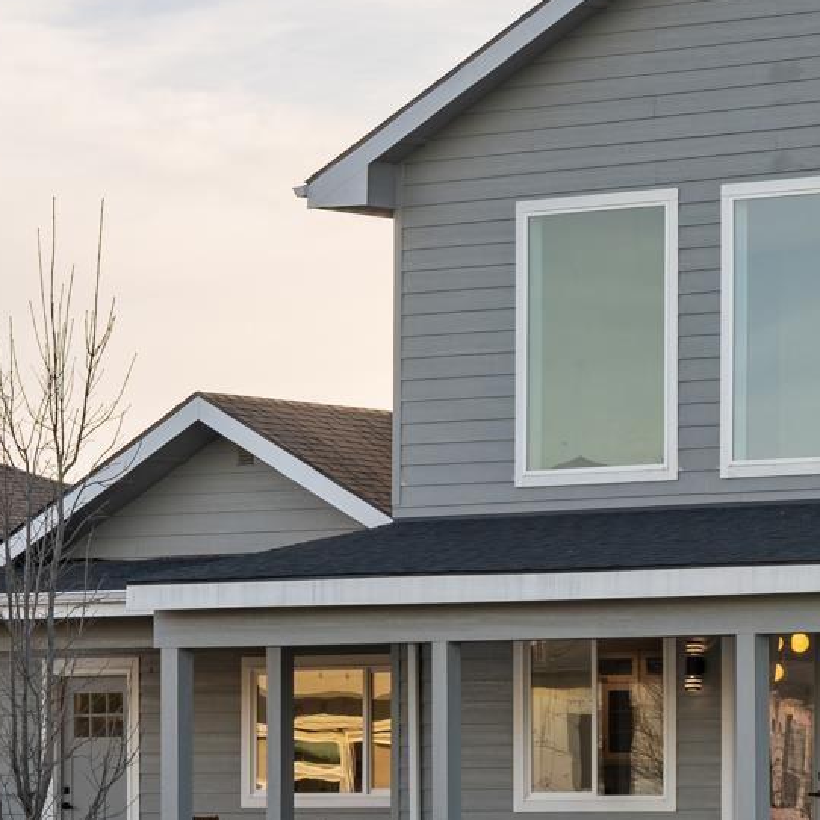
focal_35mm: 221
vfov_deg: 7.9
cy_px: 891
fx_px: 5923
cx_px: 843
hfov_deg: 7.9
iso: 100
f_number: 10
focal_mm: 47
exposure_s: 1/160
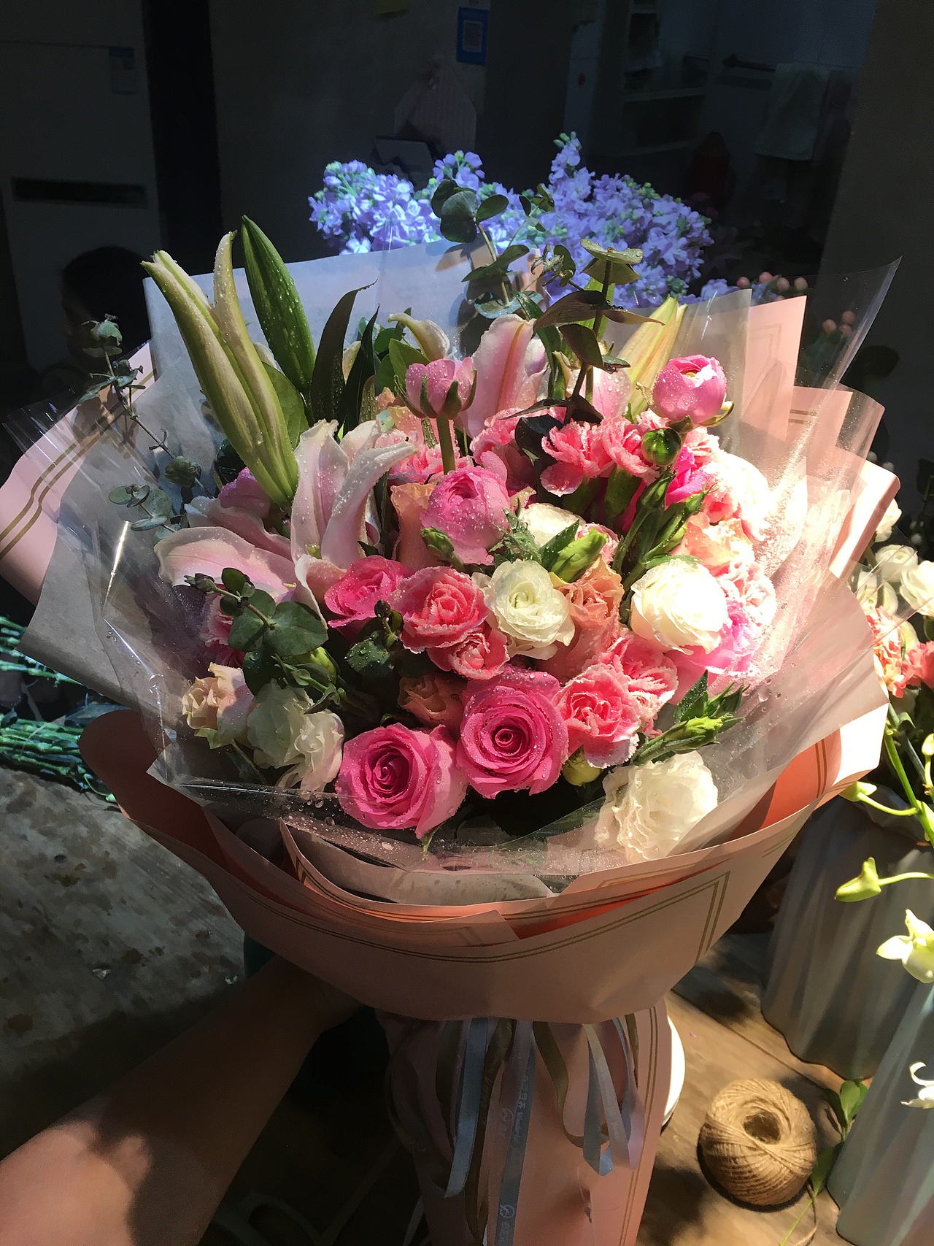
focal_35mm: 29
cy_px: 623
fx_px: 1043
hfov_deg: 48.2
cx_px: 467
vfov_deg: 61.7
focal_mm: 4.15
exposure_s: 1/33
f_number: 2.2
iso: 25
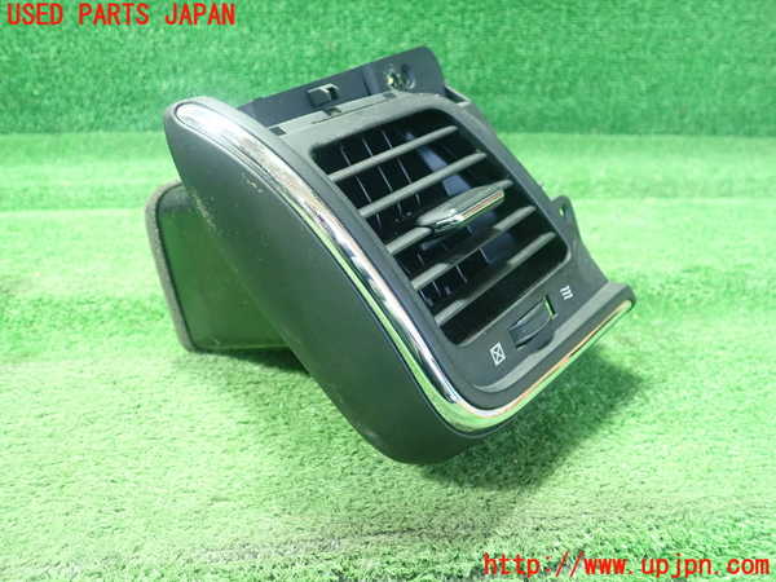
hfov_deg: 60.0
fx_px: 673
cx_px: 388
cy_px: 291
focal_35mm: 30
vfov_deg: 46.8
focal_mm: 5.5
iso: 800
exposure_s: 1/60
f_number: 2.3
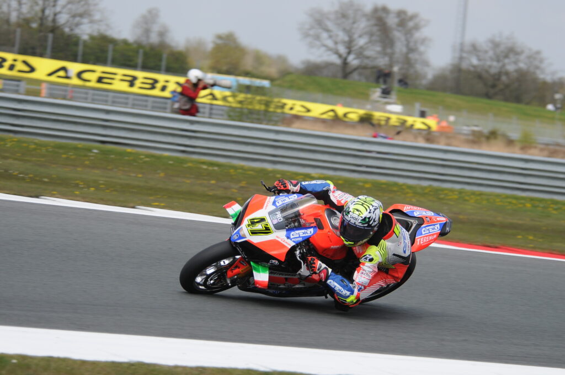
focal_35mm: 218
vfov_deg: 6.3
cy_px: 188
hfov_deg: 9.5
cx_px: 282
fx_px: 3409
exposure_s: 1/800
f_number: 5.6
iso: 200
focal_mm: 145
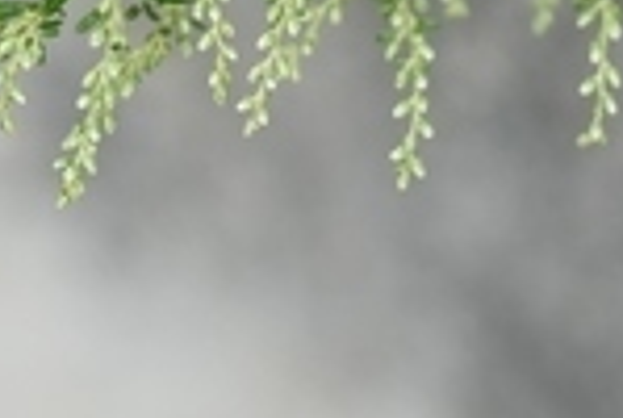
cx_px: 234
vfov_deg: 5.1
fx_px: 4699
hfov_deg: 7.6
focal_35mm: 271
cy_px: -92
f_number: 8
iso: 100
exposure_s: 1/250
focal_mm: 90
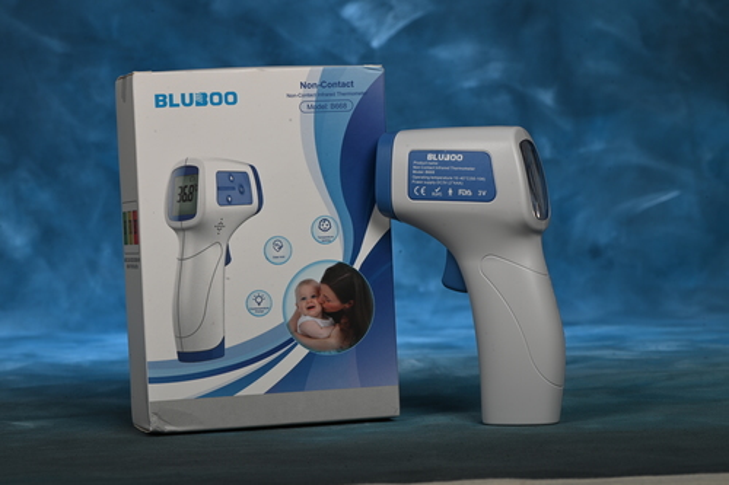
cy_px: 242
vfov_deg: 13.0
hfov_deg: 19.5
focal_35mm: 105
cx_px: 364
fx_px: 2125
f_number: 18
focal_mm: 105
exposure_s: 1/200
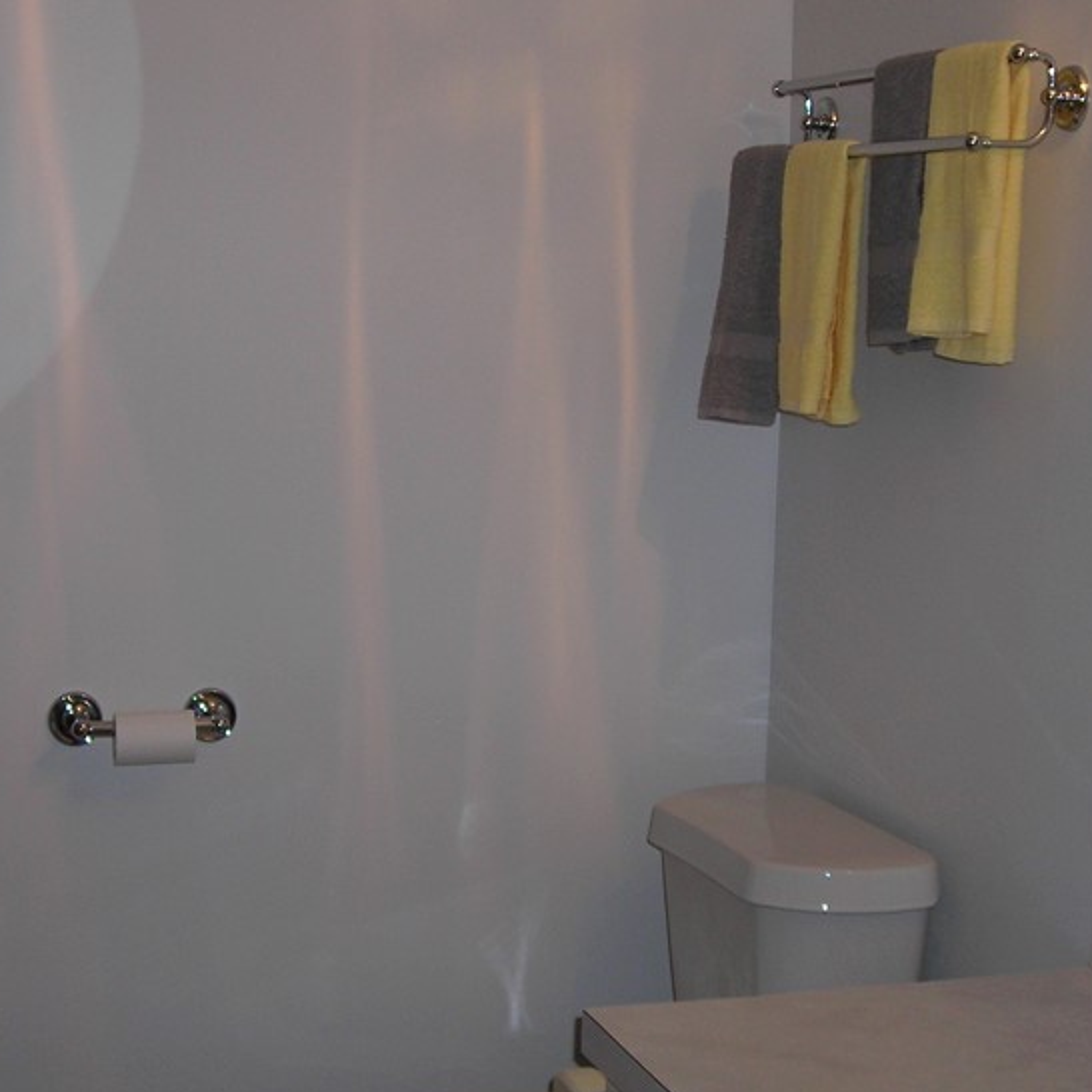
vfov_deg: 27.3
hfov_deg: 27.3
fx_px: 2248
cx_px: 544
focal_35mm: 63
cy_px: 464
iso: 50
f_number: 3.2
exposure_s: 1/60.1
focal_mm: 6.3
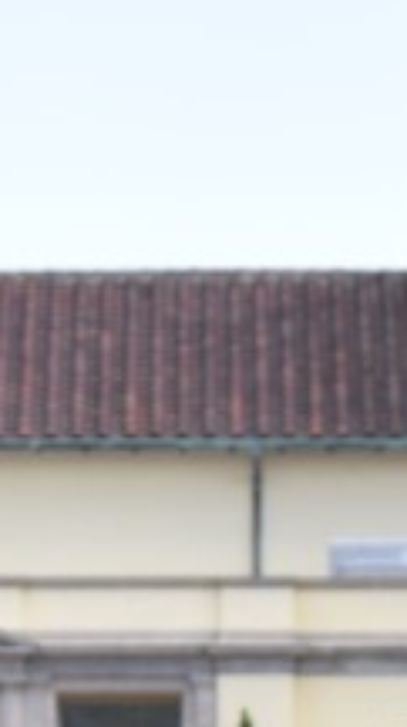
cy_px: 1101
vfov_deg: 5.2
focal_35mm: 410
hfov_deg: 2.9
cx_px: -417
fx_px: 7900
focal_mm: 55
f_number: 8
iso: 280
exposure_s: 1/250
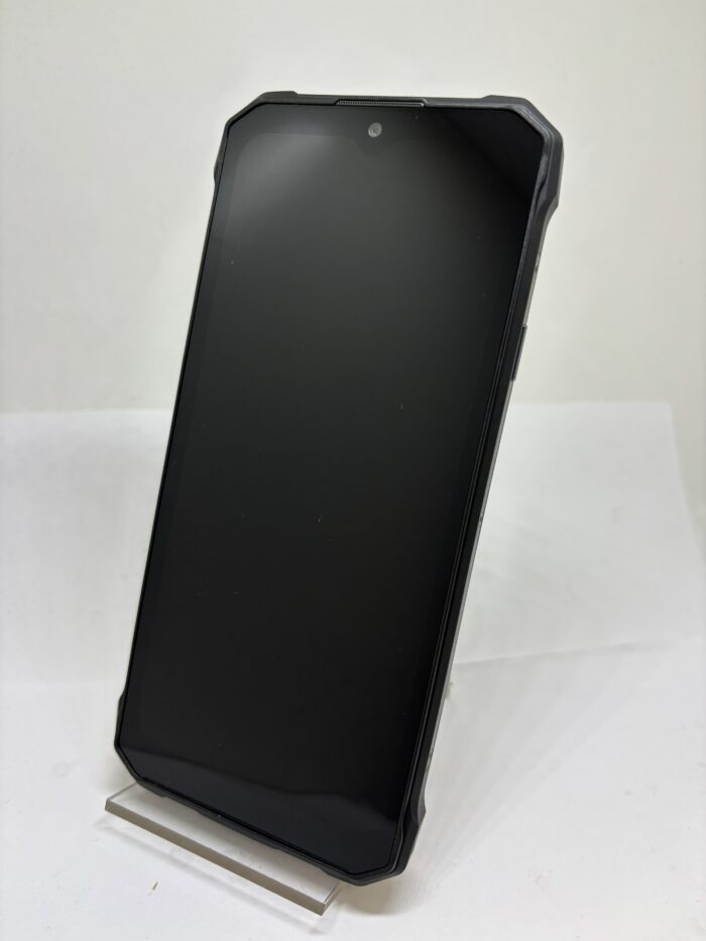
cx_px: 353
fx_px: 707
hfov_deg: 53.1
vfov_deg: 67.3
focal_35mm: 26
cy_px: 470
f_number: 1.6
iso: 64
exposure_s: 1/121
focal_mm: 5.96
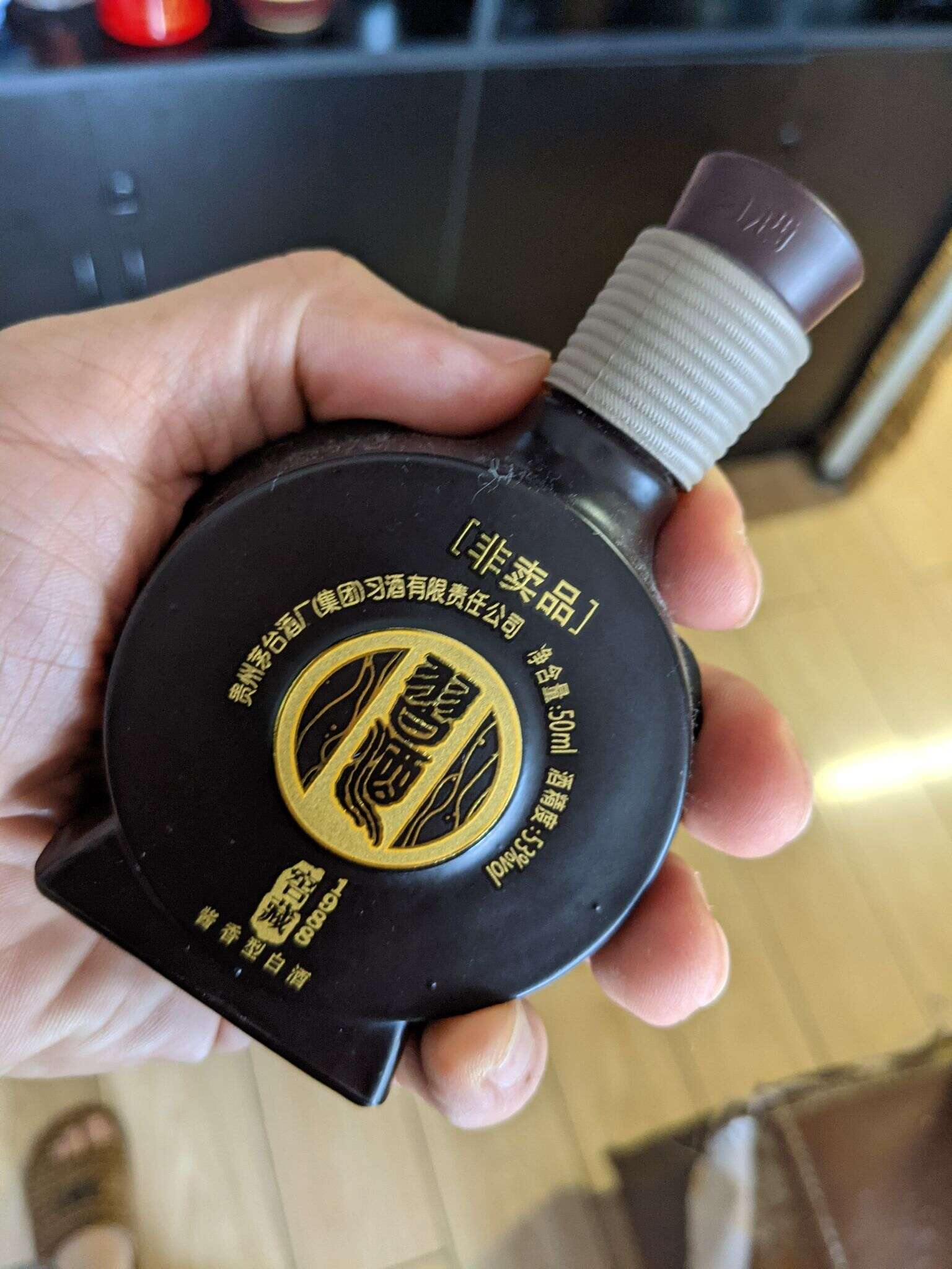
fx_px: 990
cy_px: 634
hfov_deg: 51.4
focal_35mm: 27
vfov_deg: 65.3
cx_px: 476
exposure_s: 1/23.8
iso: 342
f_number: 1.73
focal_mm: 4.38
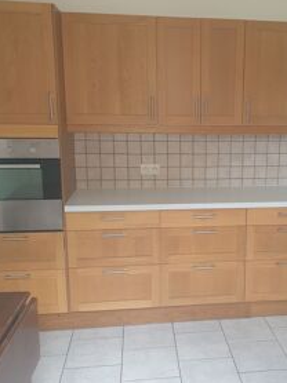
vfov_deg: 46.8
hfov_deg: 35.2
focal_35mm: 40
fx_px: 443
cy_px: 198
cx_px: 212
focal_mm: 4.3
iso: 400
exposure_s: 1/60
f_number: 2.4
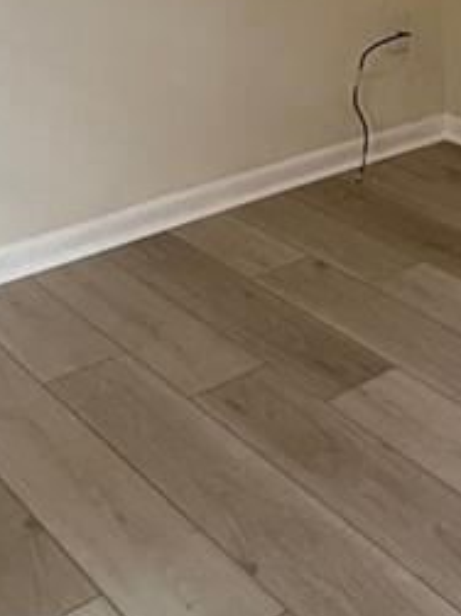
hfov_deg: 20.4
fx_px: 1191
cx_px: 564
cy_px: -52
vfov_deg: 26.8
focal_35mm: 67
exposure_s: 1/60
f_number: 2.2
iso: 250
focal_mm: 2.22
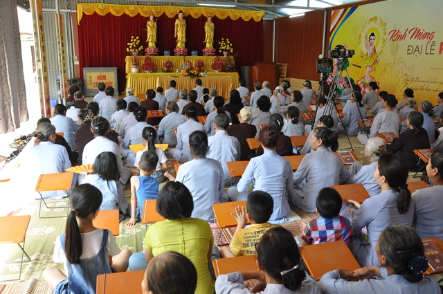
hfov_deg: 59.6
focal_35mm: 32
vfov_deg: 41.6
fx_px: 387
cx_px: 222
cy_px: 147
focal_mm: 21
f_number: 6.3
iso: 250
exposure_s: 1/40
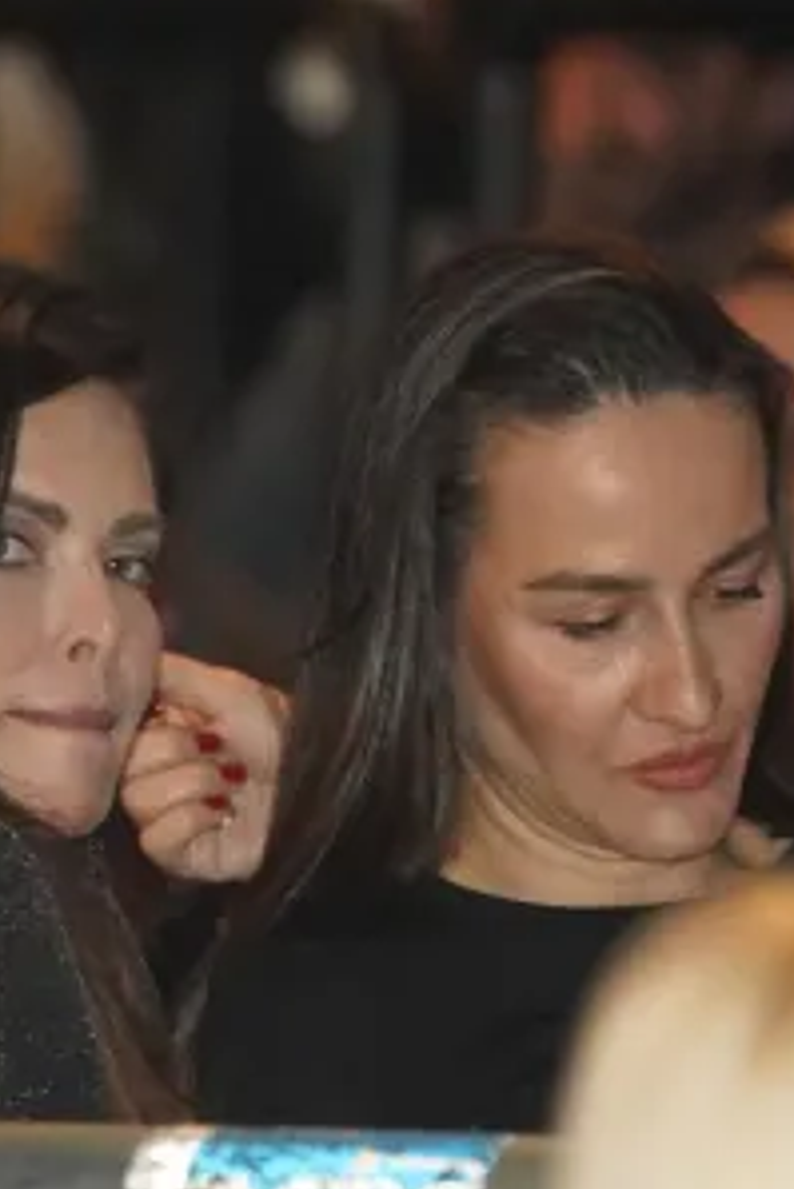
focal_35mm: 765
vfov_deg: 2.7
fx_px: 25277
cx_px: 104
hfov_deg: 1.8
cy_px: 541
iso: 4000
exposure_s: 1/200
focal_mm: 200
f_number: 2.8
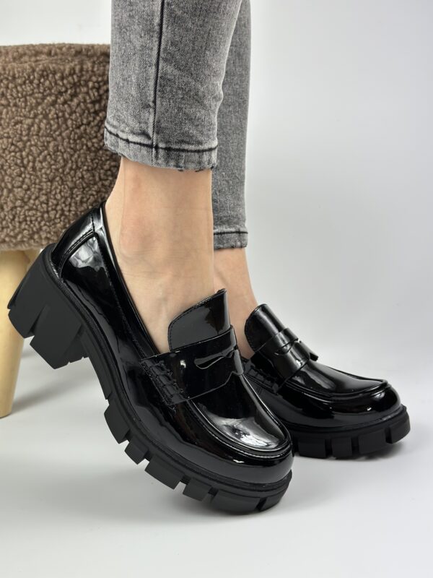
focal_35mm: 48
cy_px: 289
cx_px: 216
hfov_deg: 30.3
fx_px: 801
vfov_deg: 39.7
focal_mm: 6.86
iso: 80
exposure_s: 1/880
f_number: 1.78
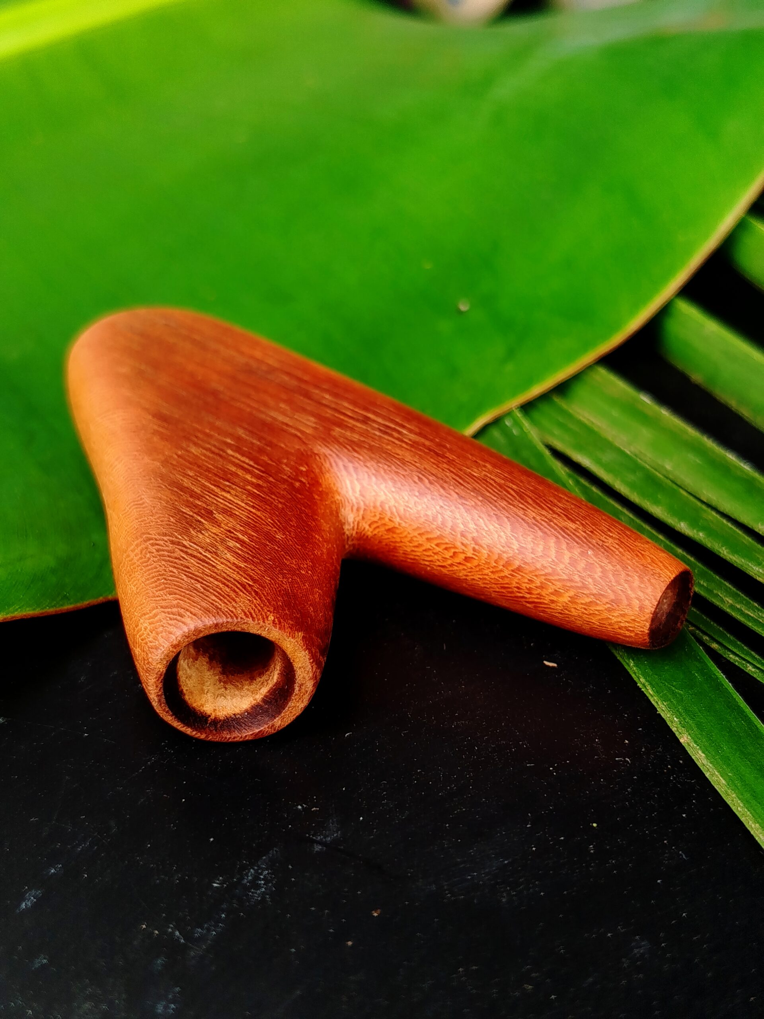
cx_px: 382
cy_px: 510
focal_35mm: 48
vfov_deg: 39.7
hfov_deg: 30.3
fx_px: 1413
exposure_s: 1/120
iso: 50
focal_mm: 5.31
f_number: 1.7
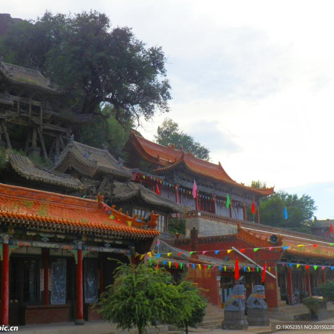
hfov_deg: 30.5
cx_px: 150
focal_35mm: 56
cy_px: 167
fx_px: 611
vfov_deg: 30.6
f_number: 3.7
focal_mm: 8.44
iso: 100
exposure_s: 1/640
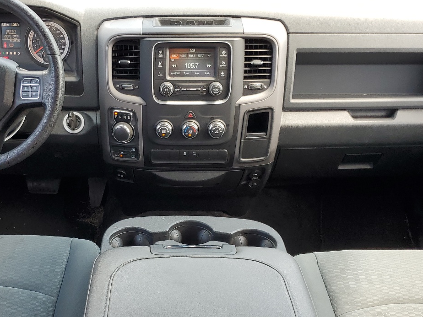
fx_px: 550
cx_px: 149
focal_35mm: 45
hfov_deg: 41.6
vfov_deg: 31.6
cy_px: 241
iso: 50
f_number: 1.5
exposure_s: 1/145
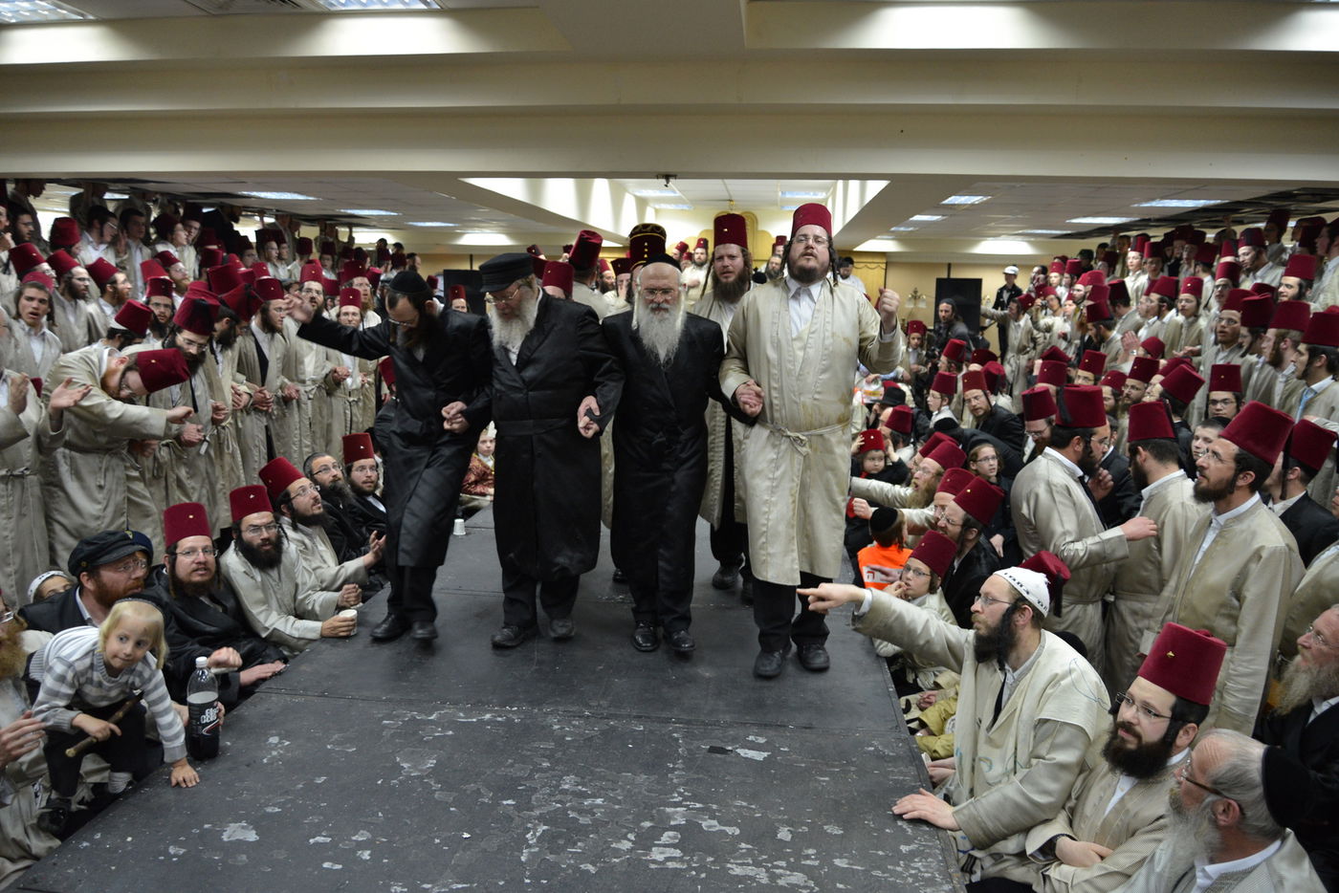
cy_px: 446
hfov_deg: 73.7
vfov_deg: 53.2
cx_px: 670
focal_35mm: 24
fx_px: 893
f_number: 3.5
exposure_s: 1/100
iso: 1600
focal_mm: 24
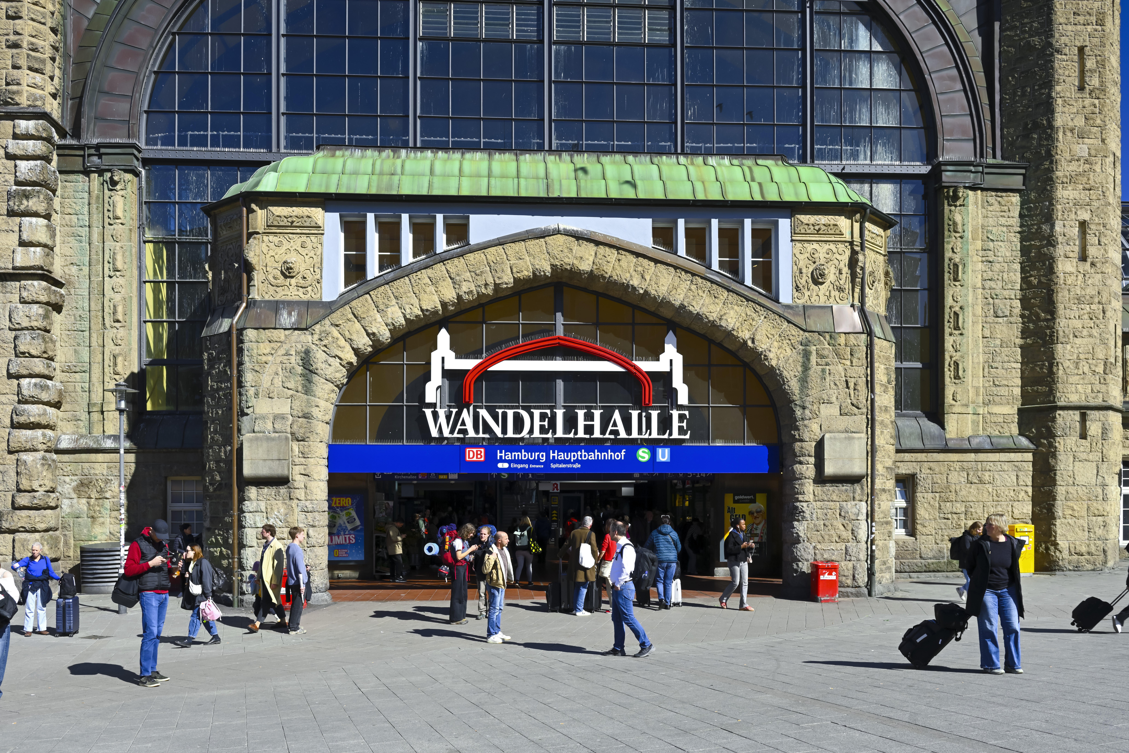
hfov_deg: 19.5
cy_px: 376
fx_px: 3293
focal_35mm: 105
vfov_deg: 13.0
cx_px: 564
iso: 320
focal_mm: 105
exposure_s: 1/250
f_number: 3.2
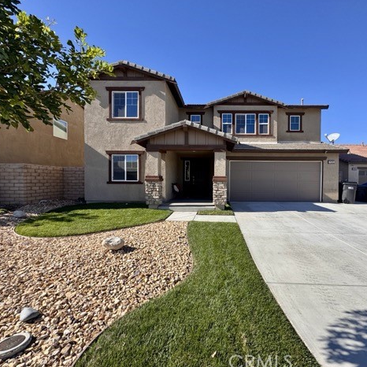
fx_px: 204
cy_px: 184
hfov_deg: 83.2
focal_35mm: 17
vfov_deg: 84.0
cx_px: 215
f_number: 2.2
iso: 50
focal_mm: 2.22
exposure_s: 1/1323
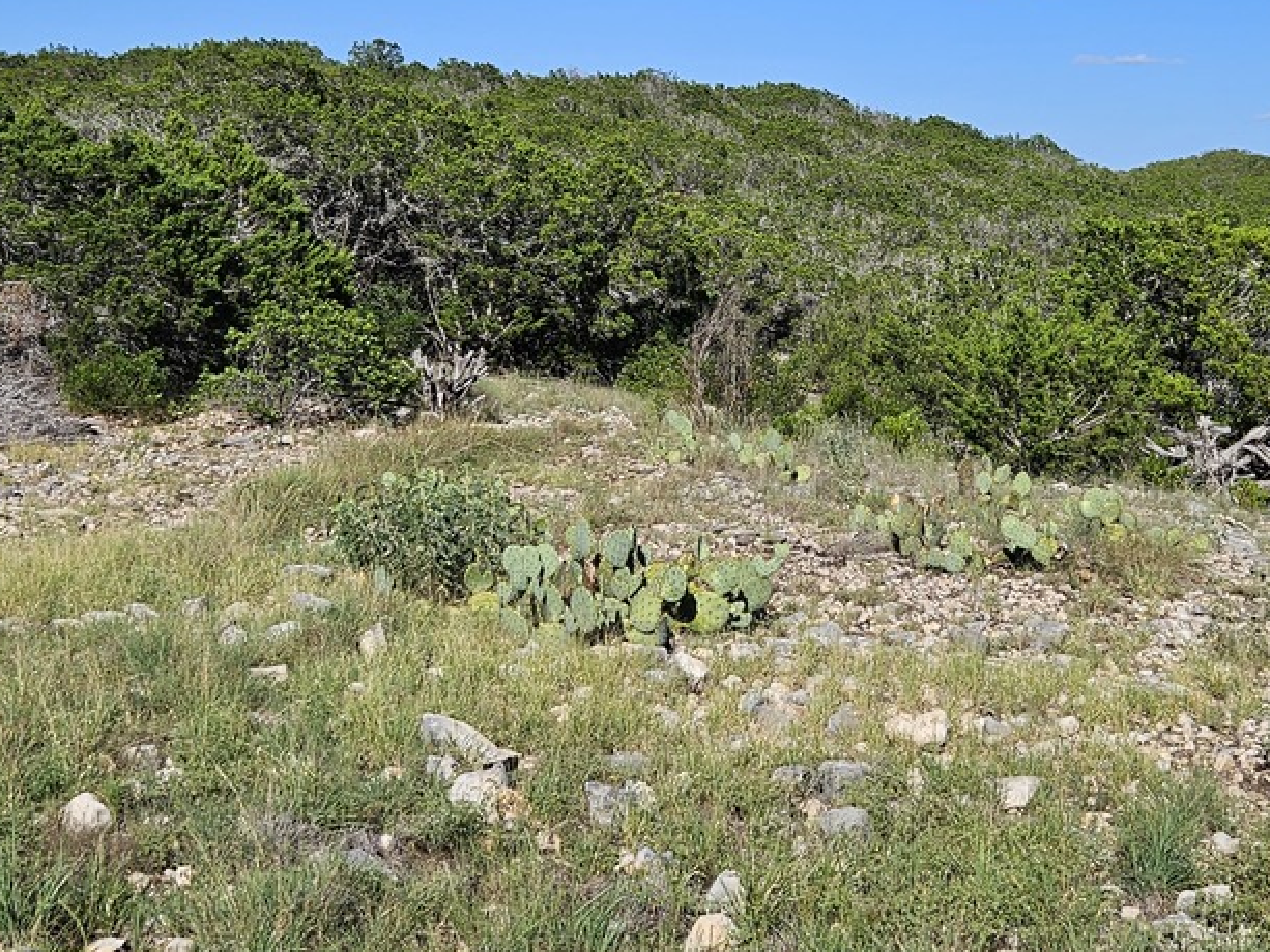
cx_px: 764
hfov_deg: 35.4
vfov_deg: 26.9
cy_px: 337
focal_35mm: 54
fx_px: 1982
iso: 25
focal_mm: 5.4
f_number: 1.8
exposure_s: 1/2953
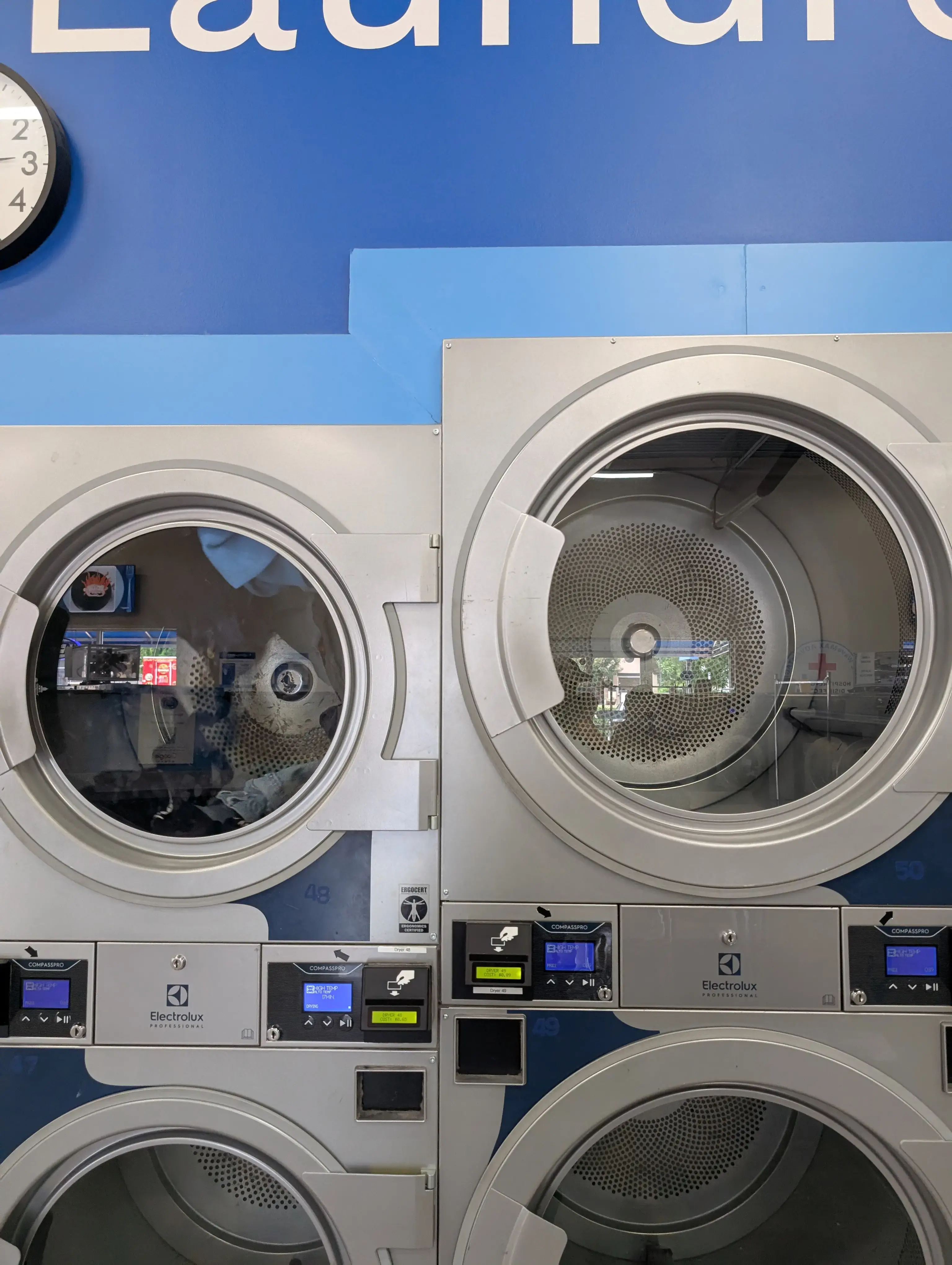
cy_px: 632
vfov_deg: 71.5
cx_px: 476
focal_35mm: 24
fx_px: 878
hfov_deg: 56.9
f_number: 1.68
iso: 522
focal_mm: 6.9
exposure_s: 1/211
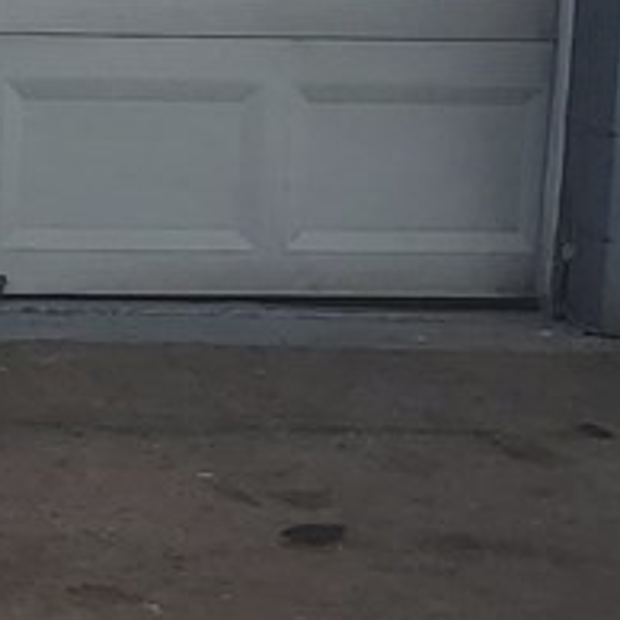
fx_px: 3688
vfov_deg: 9.6
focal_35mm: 182
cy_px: 64
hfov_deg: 9.4
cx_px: -221
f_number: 2.4
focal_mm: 4.3
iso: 50
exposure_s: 1/1093
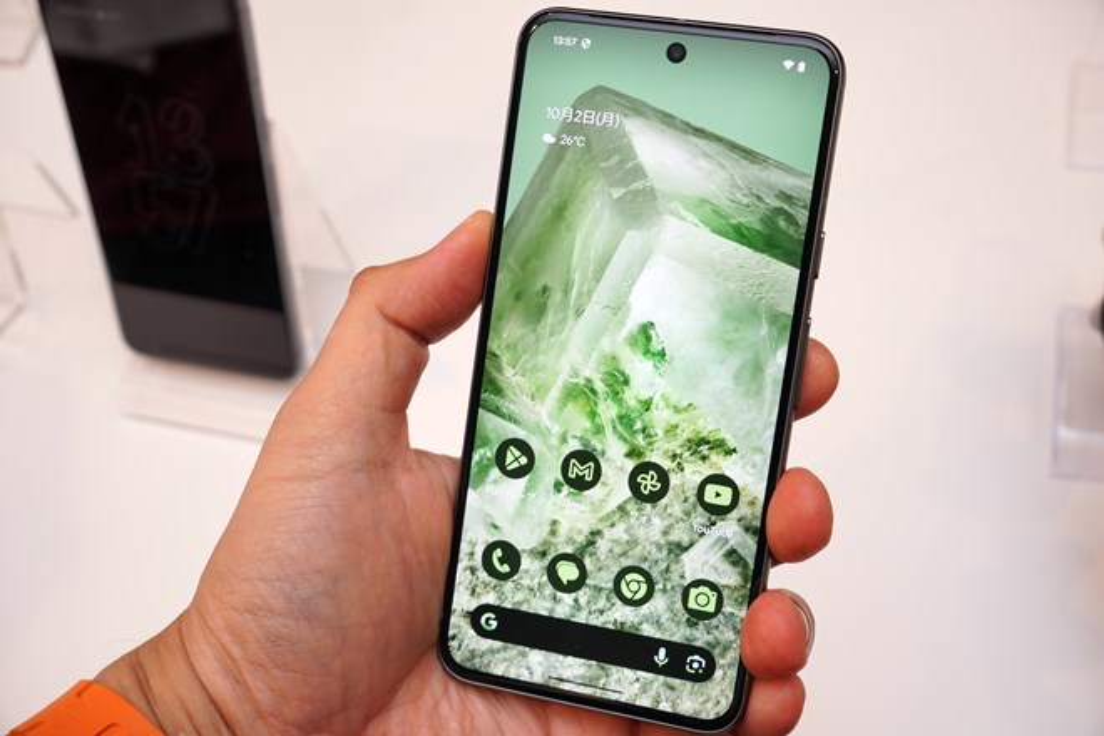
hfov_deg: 44.8
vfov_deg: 30.7
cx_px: 552
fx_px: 1338
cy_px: 368
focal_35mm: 44
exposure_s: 1/50
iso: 100
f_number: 6.3
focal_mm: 29.1
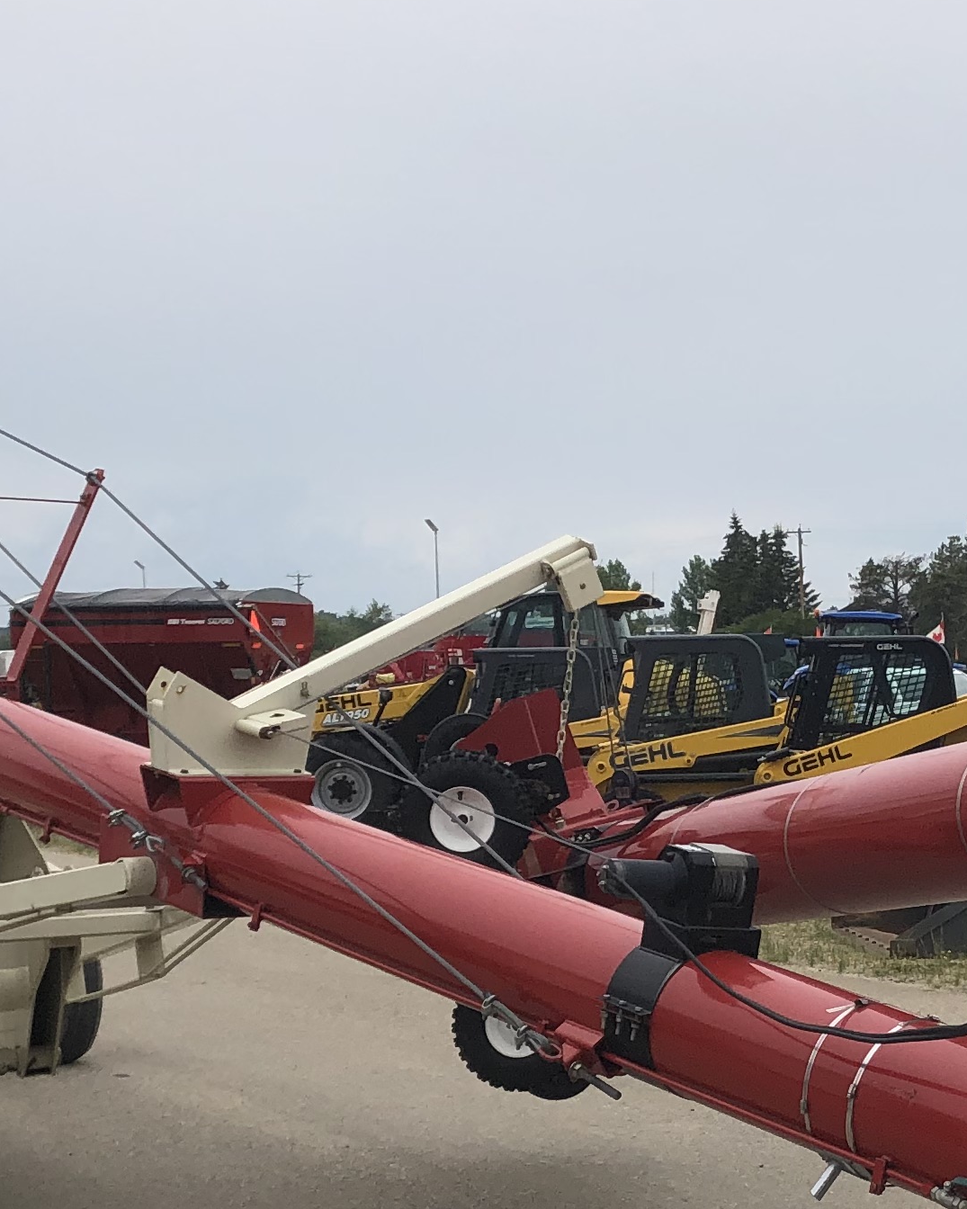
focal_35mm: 82
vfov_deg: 23.0
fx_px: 2934
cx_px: 689
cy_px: 929
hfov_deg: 18.6
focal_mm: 3.99
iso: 20
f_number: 1.8
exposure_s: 1/1919
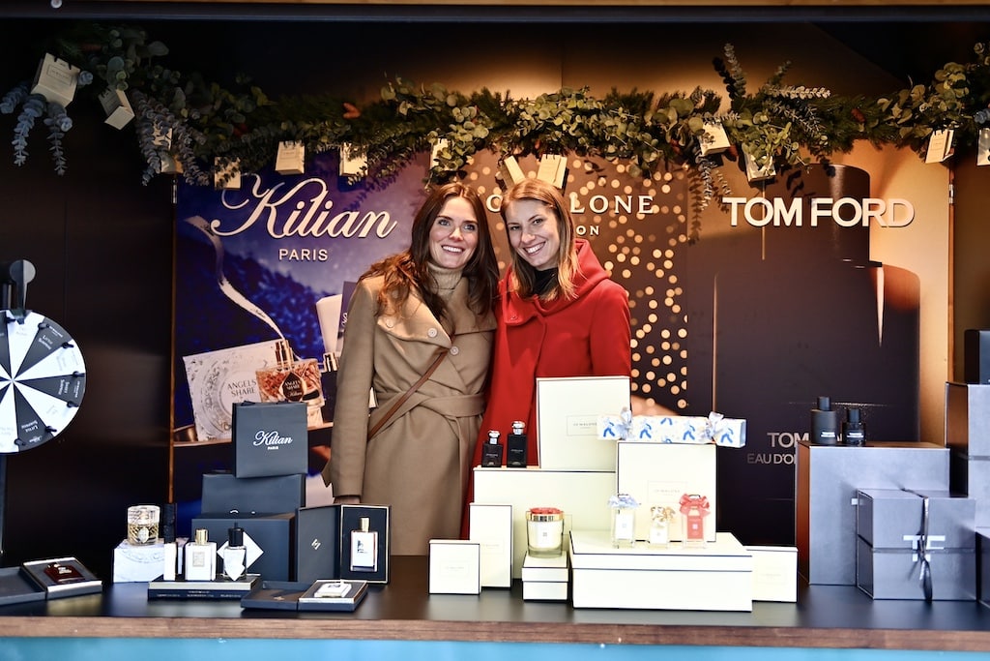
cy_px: 330
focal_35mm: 38
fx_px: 1045
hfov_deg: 50.7
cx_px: 495
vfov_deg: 35.1
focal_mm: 38
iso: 320
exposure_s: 1/100
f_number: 2.8
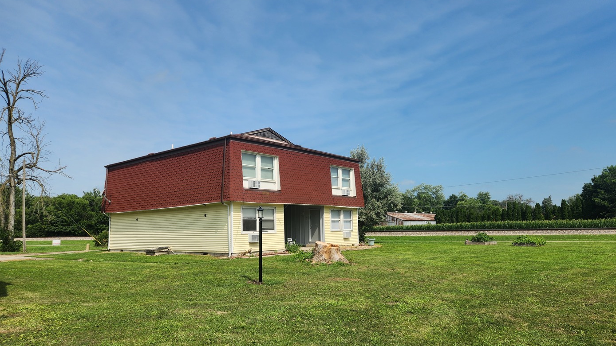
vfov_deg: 44.1
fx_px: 425
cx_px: 319
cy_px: 212
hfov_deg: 71.9
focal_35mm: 26
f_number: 1.8
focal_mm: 5.4
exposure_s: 1/2043
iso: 20
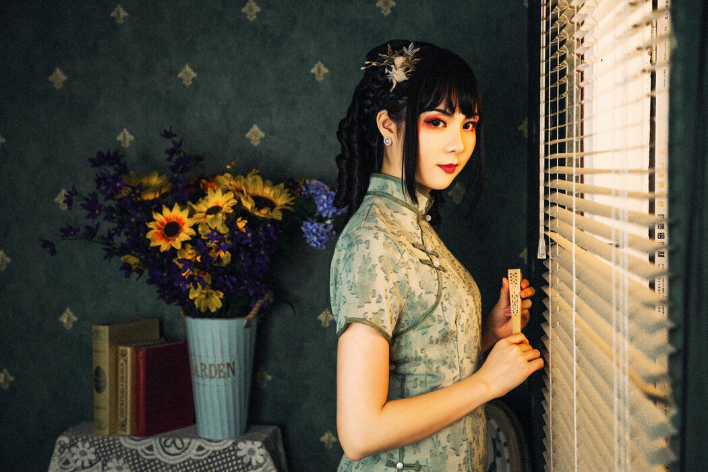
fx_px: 983
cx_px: 354
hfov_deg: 39.6
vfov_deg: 27.0
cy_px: 236
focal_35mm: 50
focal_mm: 50
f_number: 4
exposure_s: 1/80
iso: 800
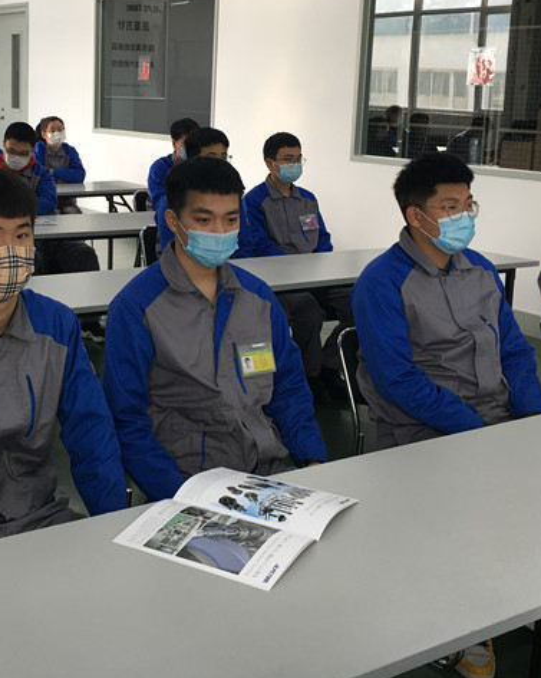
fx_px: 962
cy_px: 251
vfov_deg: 38.5
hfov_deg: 31.1
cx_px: 161
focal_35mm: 48
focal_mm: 4.15
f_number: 2.2
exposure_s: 1/100
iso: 40
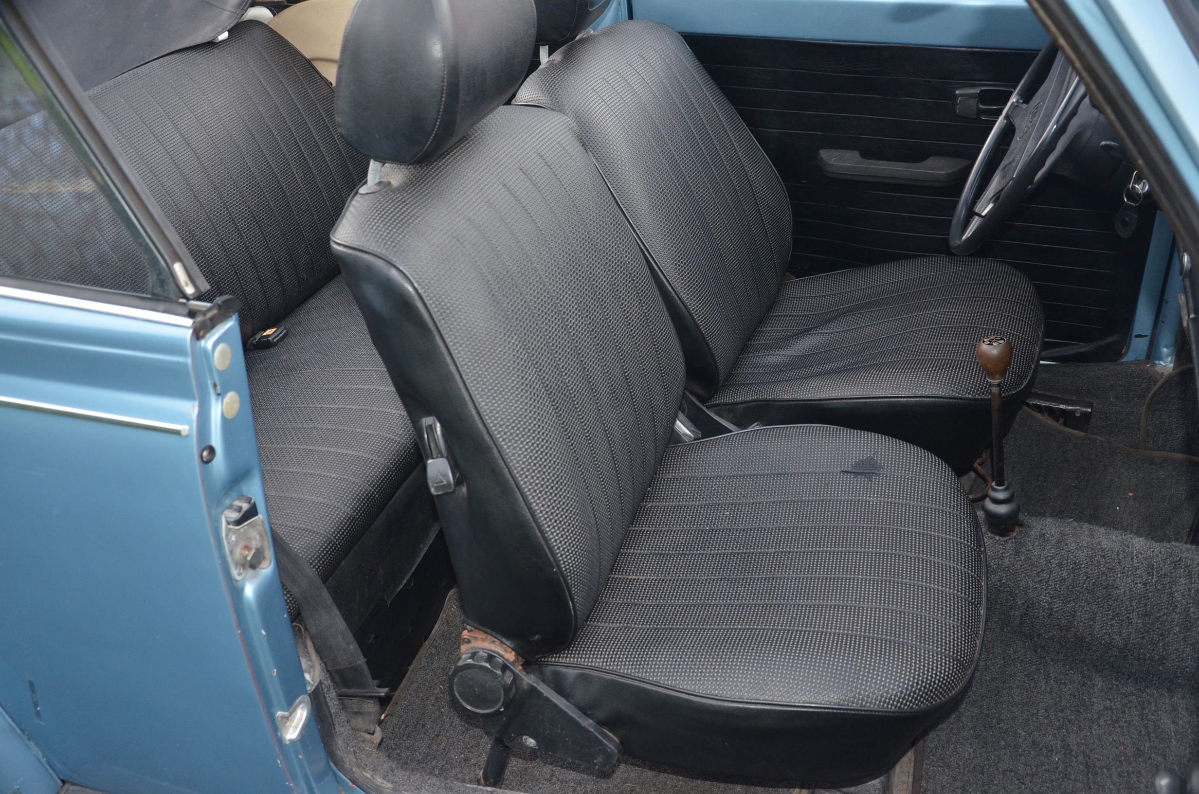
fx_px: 1197
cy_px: 397
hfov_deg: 53.2
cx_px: 600
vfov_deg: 36.7
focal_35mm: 36
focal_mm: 24
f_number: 3.8
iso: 800
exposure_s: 1/60
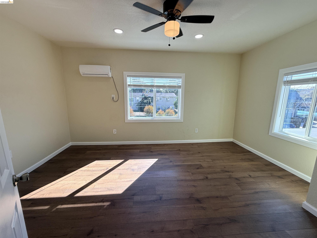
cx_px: 158
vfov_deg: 85.7
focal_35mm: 14
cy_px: 119
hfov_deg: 102.1
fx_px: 128
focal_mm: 2.22
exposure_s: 1/205
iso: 50
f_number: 2.2
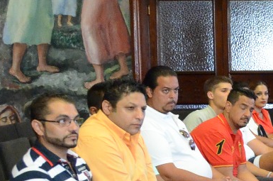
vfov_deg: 9.4
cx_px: 635
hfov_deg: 11.9
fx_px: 1090
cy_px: 161
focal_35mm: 144
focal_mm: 20
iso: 3200
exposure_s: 1/30
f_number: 5.6
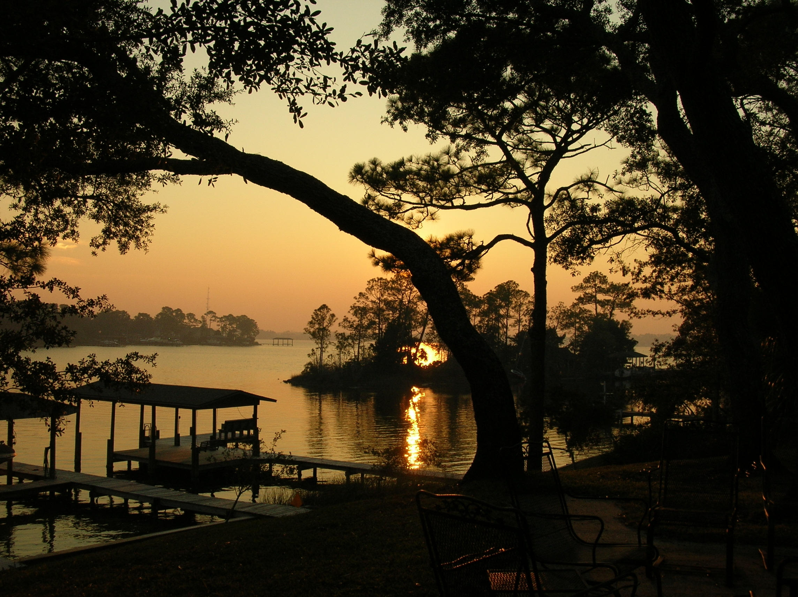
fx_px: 829
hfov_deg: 51.4
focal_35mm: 36
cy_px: 298
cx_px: 399
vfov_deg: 39.6
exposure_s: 1/494
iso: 50
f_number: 3.7
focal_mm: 6
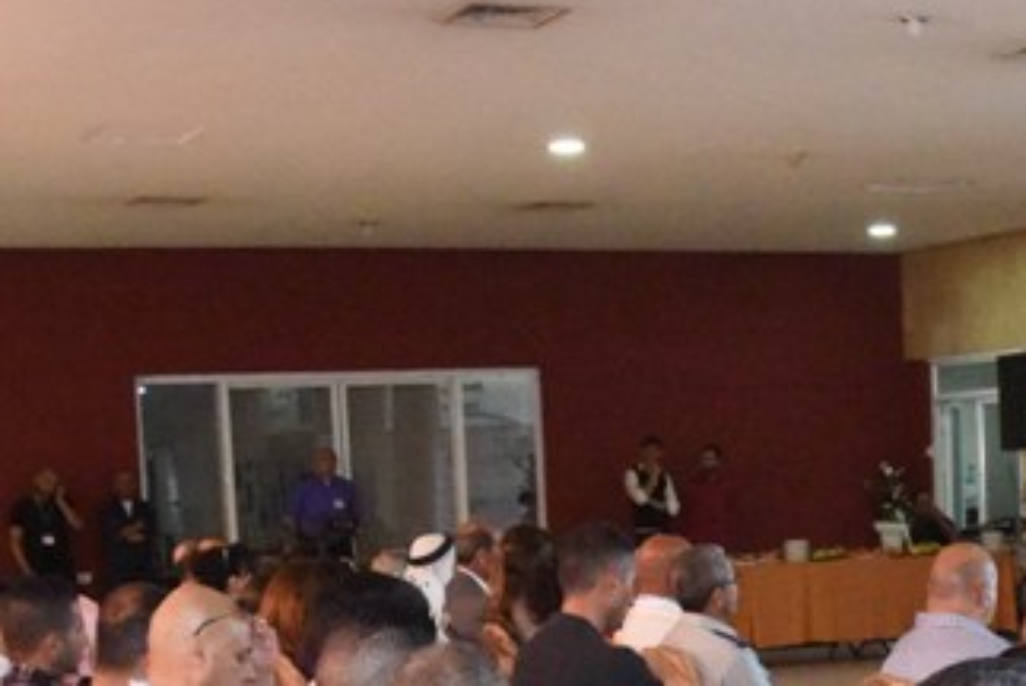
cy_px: 859
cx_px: 762
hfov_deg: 26.3
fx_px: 2168
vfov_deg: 17.1
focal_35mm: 76
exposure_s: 1/200
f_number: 10
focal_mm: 24
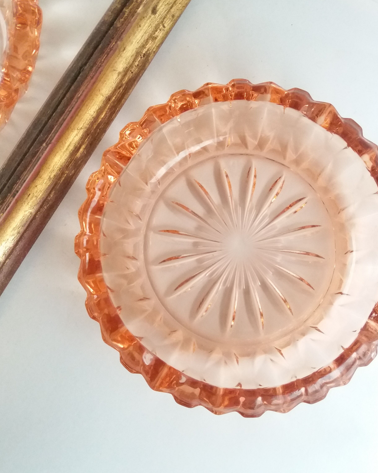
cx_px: 208
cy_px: 234
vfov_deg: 49.1
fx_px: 517
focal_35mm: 37
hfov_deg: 40.1
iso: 400
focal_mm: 3.7
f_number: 1.9
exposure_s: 1/498
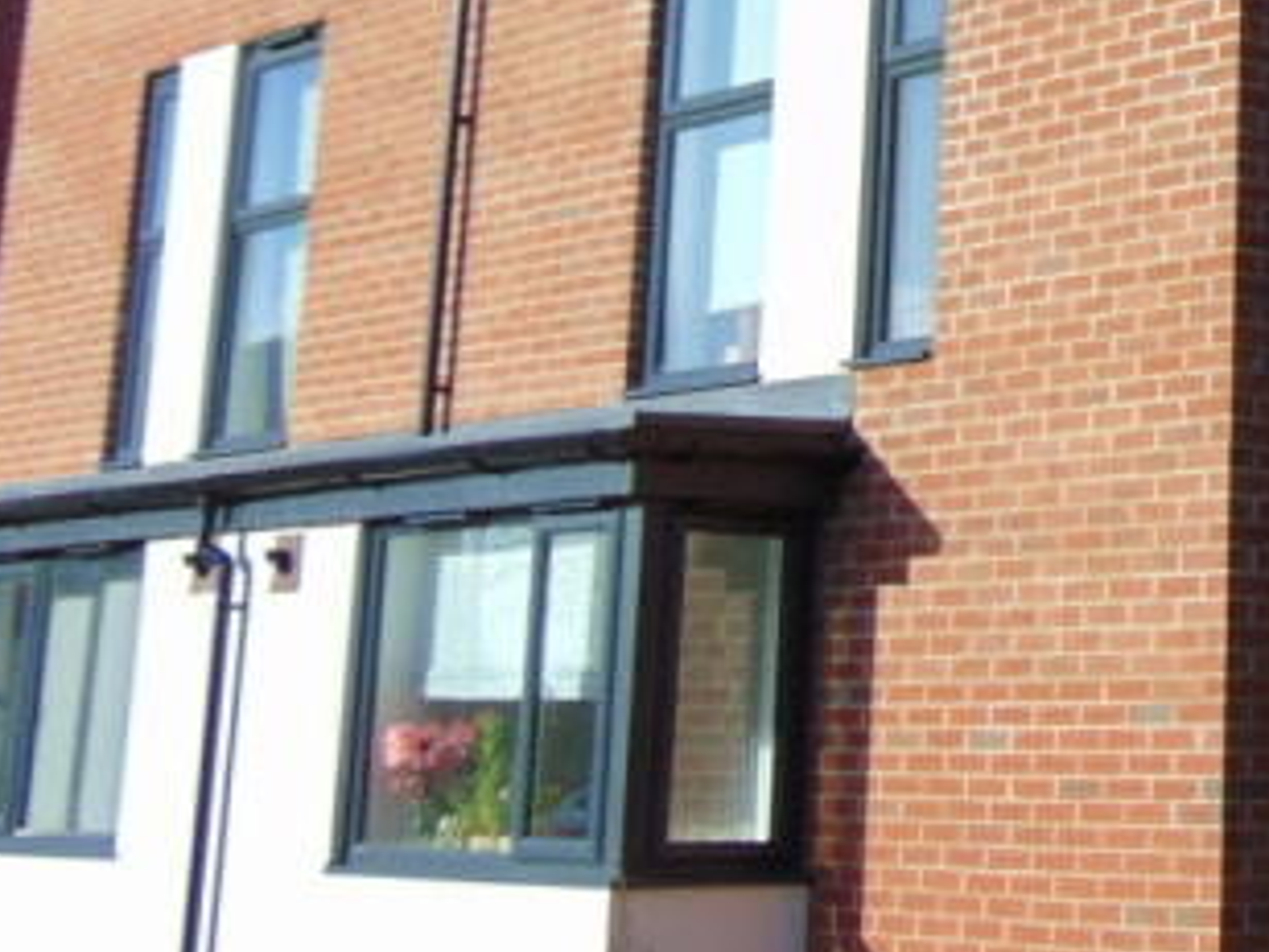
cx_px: 1417
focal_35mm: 83
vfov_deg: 17.3
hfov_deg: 22.2
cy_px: -54
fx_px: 3043
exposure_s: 1/1000
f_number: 3
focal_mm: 4.5
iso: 80
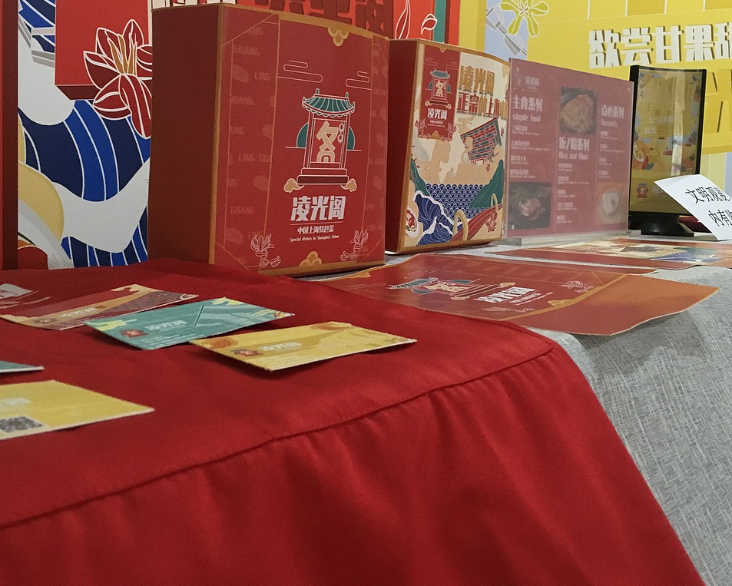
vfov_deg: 39.0
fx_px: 823
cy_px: 230
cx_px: 396
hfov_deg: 47.9
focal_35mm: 38
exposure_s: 1/25
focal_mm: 4.15
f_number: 2.2
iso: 200
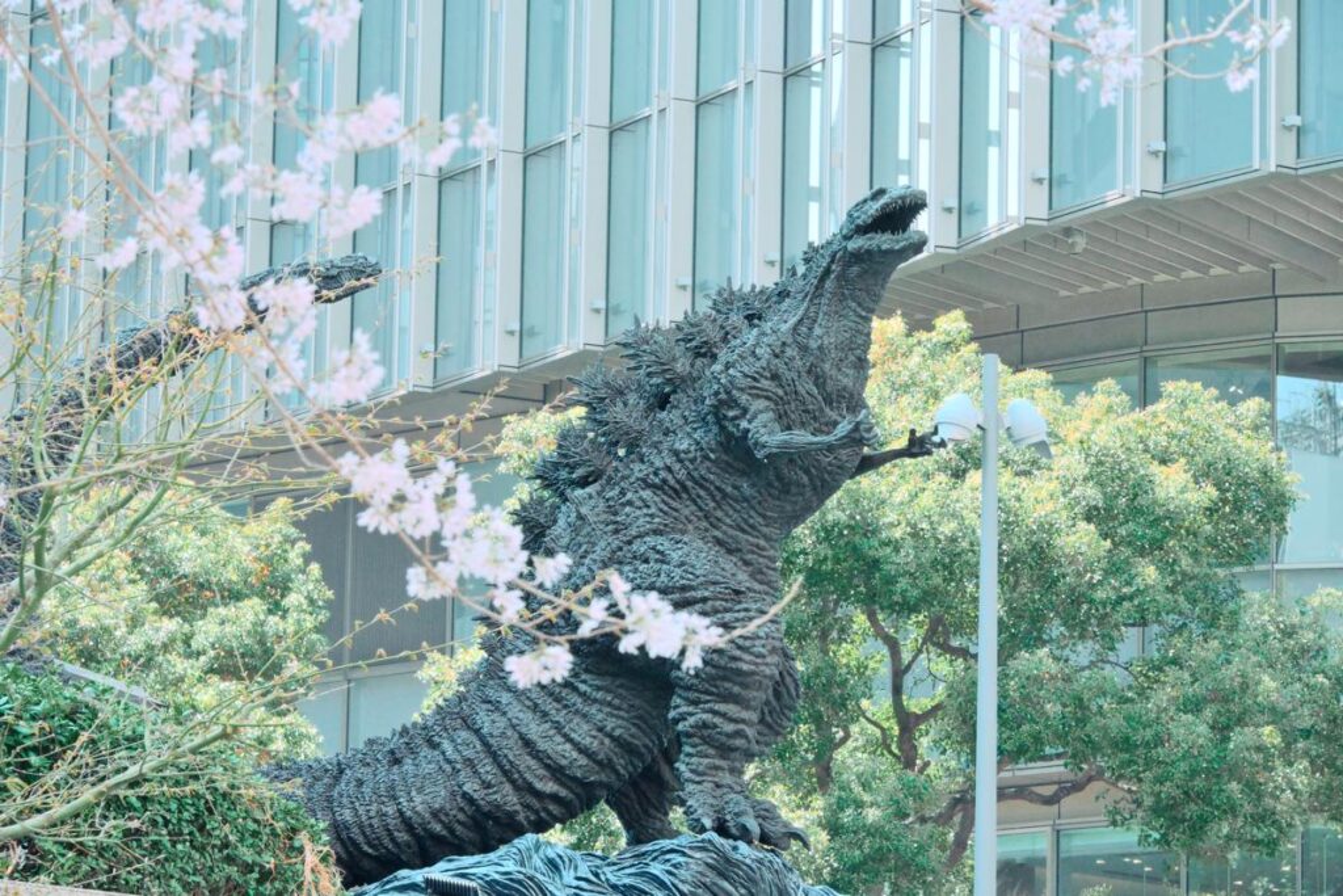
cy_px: 448
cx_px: 672
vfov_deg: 8.3
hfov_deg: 12.5
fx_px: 6156
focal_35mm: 165
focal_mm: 110
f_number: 16
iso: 1800
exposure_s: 1/200
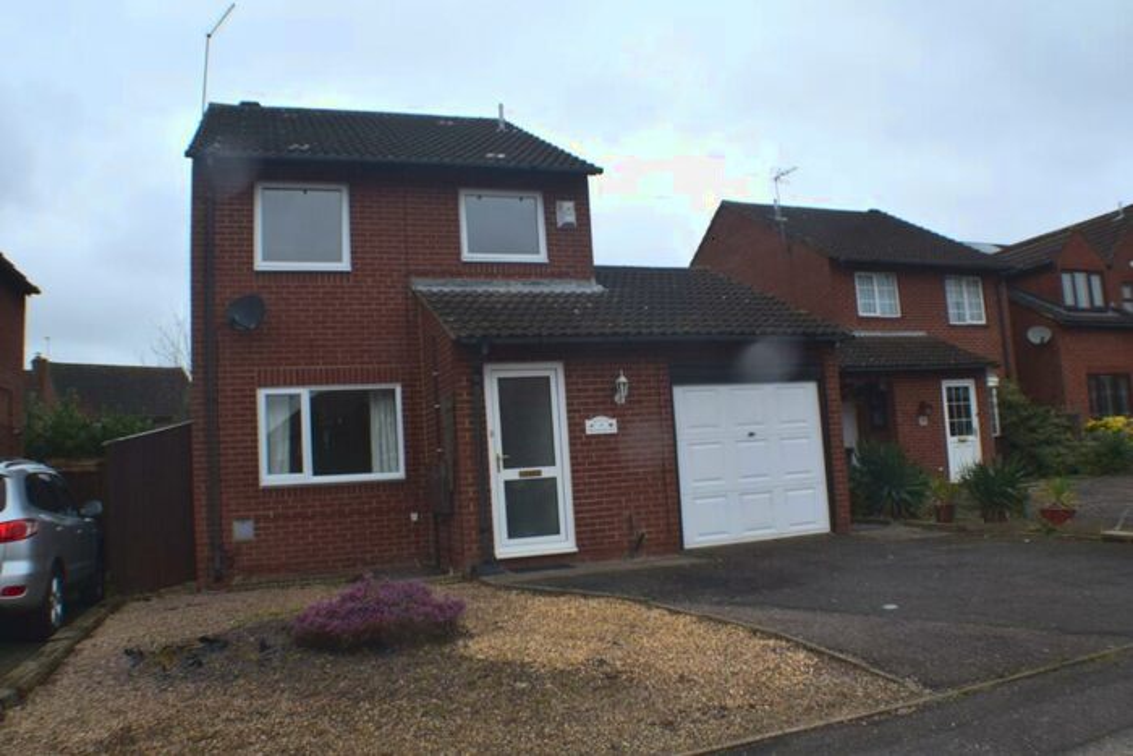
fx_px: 1133
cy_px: 378
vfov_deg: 36.9
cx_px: 566
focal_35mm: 36
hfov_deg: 53.1
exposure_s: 1/250
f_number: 10
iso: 400
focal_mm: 24
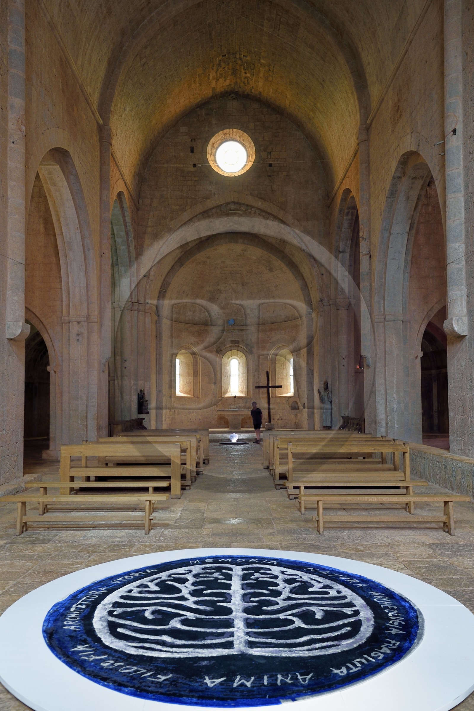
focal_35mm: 32
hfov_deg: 41.1
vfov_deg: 58.7
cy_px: 356
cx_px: 237
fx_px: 632
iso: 800
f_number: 6.3
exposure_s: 1/13
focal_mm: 32
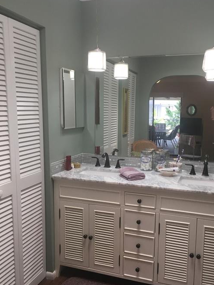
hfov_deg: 41.7
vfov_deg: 53.9
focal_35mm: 34
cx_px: 117
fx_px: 280
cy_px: 155
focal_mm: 4.15
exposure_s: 1/30
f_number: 2.2
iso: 32
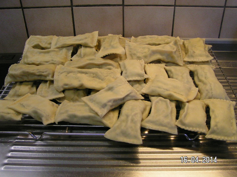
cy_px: 88
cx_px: 118
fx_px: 260
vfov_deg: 37.7
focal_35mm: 38
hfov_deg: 49.0
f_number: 2.8
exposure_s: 1/50
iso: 160
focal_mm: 5.8
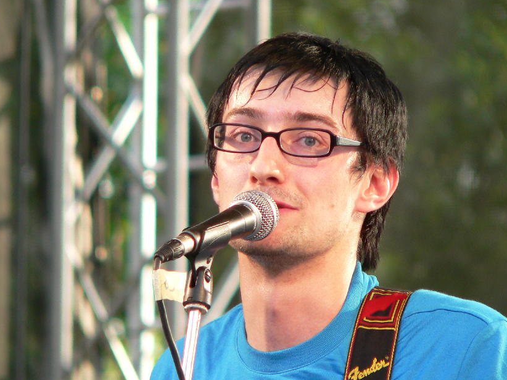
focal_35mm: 527
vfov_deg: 2.8
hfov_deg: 3.8
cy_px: 200
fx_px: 7716
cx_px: 277
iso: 100
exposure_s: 1/160
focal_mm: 70.3
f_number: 2.8
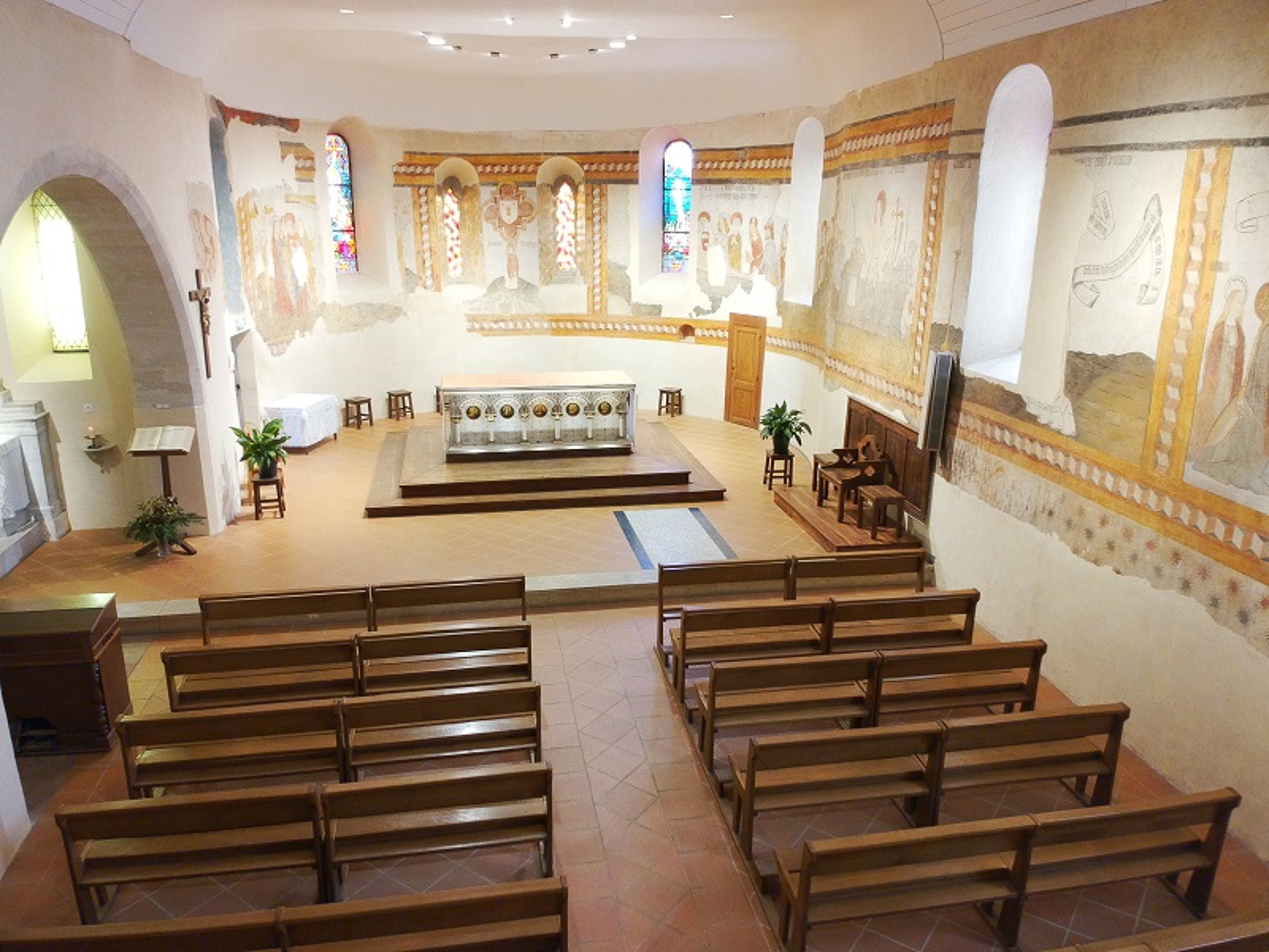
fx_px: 916
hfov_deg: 69.4
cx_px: 634
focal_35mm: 25
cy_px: 476
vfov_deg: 54.9
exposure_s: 1/10
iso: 440
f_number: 2.6
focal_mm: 4.49
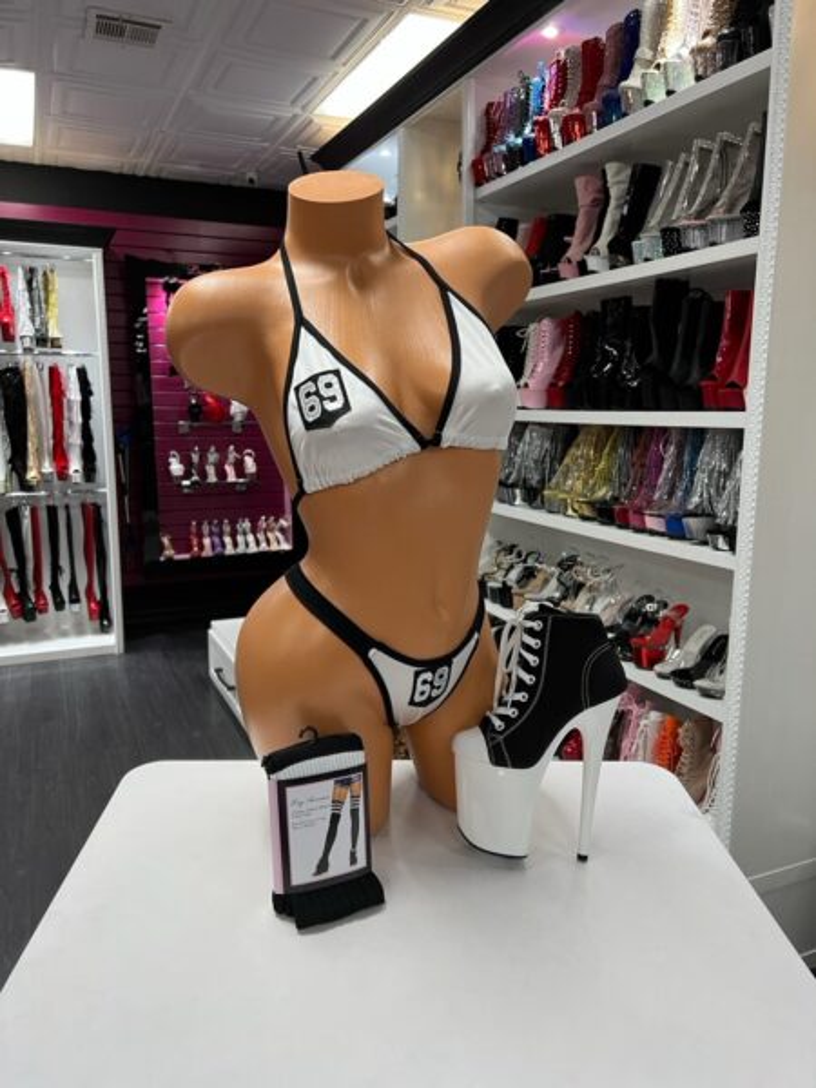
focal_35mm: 26
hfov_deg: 53.1
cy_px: 544
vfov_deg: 67.3
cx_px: 408
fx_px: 817
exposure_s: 1/60
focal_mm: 5.7
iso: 80
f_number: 1.5
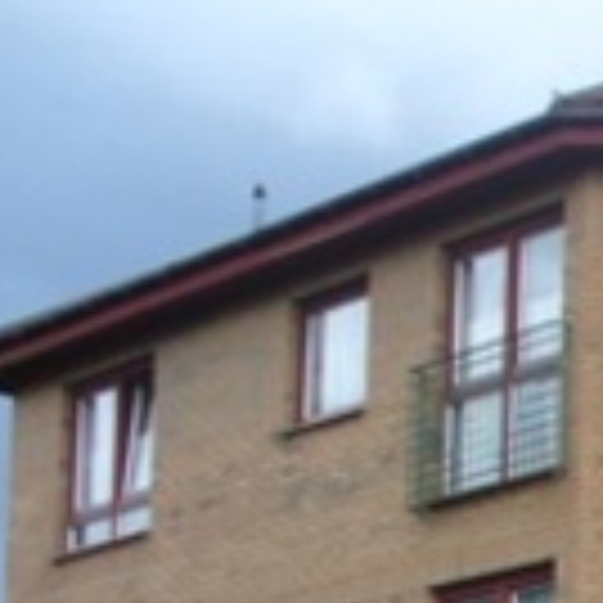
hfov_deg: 10.1
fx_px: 3074
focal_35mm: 156
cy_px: 814
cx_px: 1336
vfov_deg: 10.9
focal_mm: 6.1
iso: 80
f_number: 2.8
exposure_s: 1/250
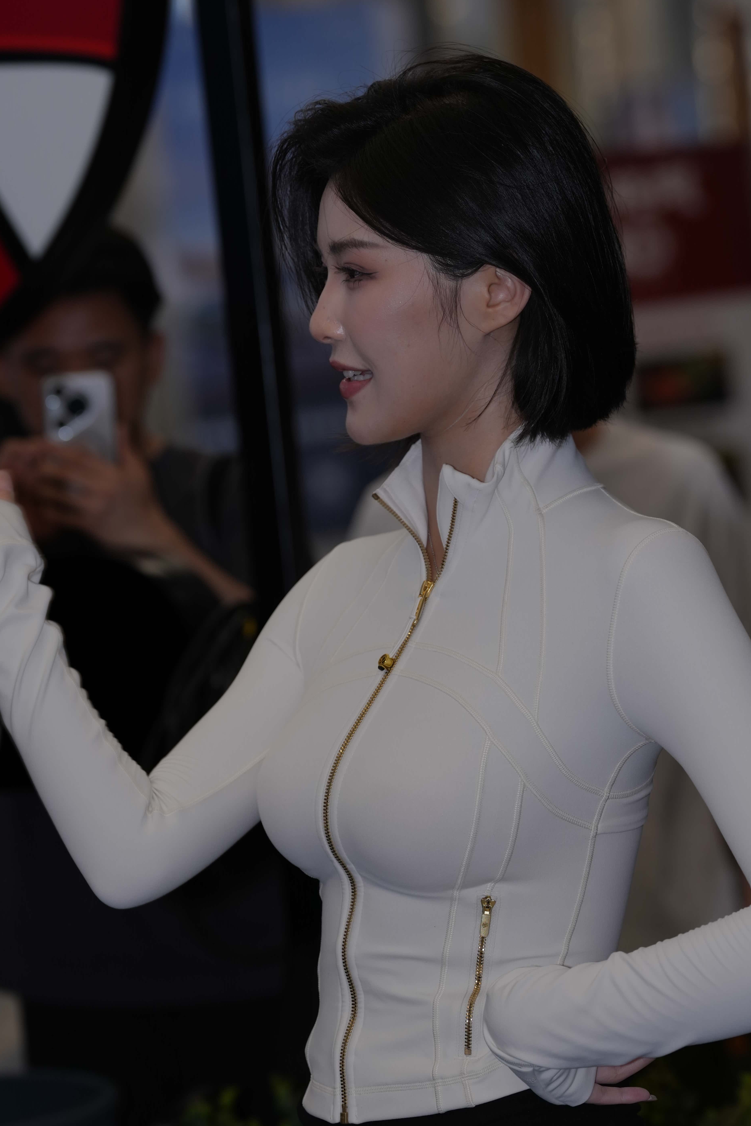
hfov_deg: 8.1
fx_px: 5288
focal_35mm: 169
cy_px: 636
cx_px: 372
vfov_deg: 12.2
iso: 320
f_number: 4.5
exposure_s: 1/160
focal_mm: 135
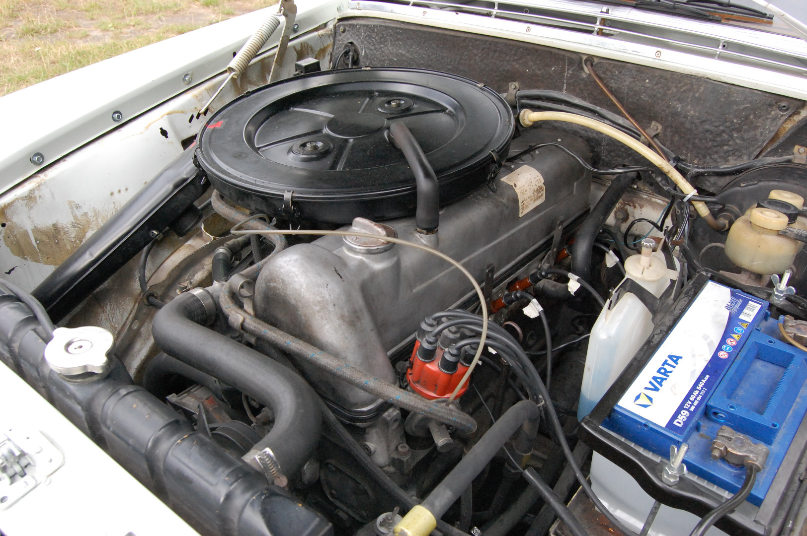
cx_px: 404
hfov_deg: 62.0
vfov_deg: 43.5
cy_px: 268
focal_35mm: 30
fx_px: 672
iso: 1600
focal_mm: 20
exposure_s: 1/250
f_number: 8
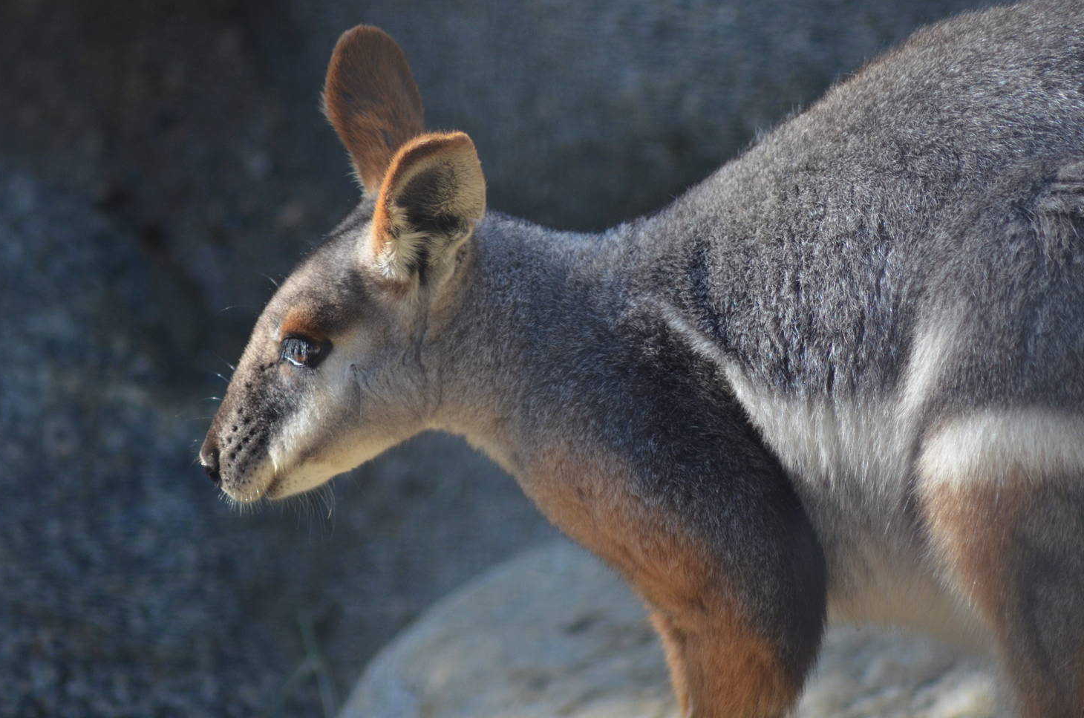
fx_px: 12350
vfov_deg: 3.3
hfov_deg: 5.0
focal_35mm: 411
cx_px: 549
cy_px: 363
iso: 800
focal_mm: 250
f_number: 5
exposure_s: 1/640
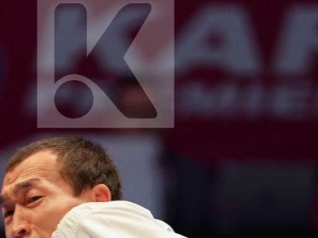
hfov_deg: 2.6
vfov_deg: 1.9
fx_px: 7049
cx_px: 106
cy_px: 321
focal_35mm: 768
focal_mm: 192
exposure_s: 1/1000
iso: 1600
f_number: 2.8
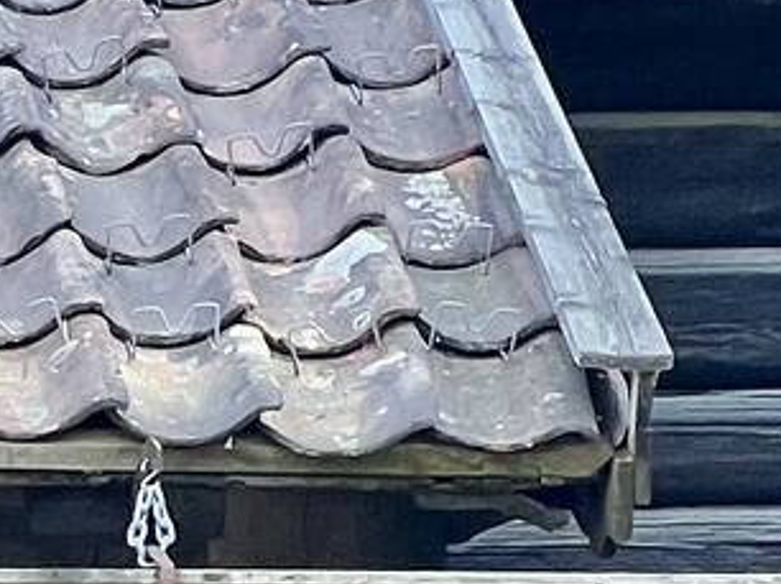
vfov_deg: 2.8
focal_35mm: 516
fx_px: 11633
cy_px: 1821
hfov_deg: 3.8
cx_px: -1368
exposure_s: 1/99
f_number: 2.8
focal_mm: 9
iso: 40
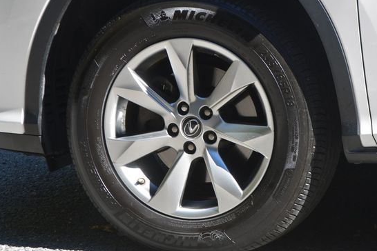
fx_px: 2293
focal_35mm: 219
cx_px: 194
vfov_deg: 6.3
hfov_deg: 9.4
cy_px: 123
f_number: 6.3
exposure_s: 1/250
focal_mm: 125
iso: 200
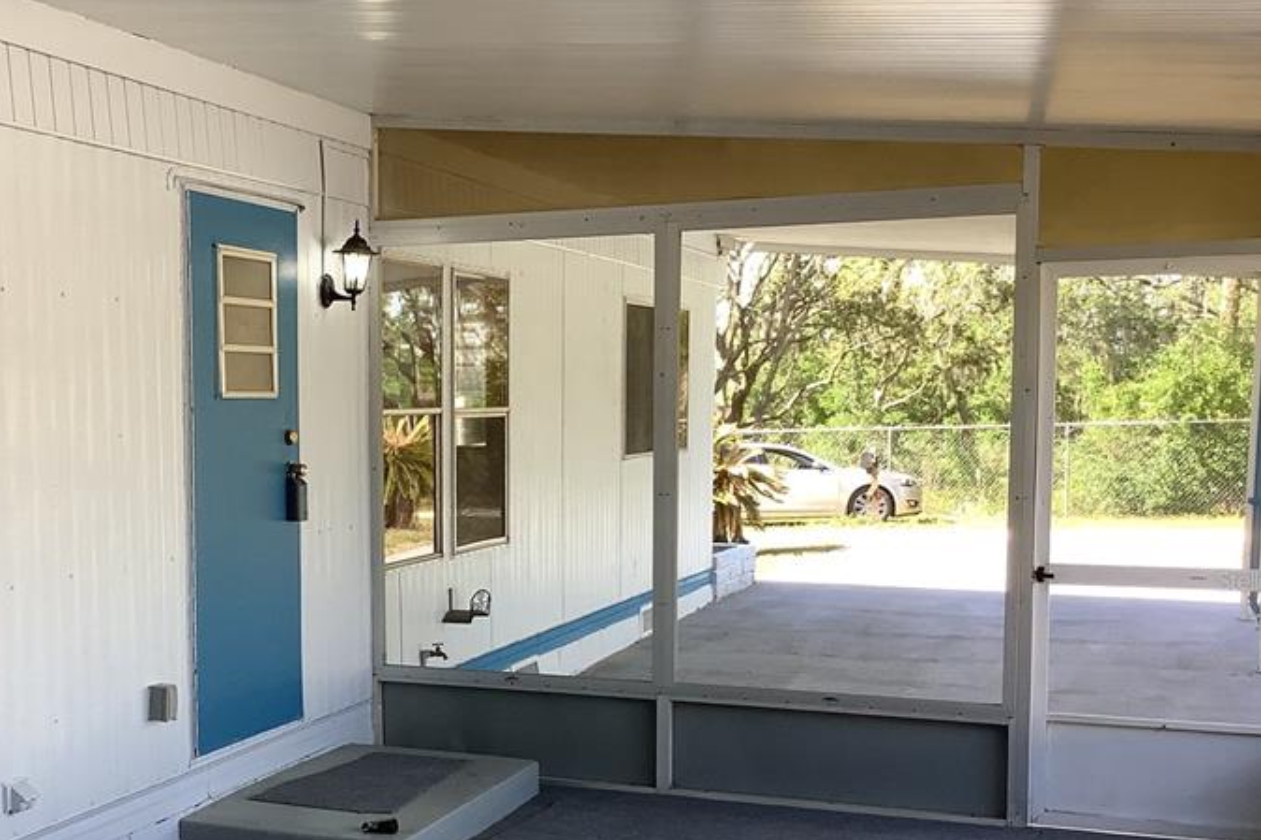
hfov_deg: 39.6
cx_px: 372
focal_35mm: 49
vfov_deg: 27.3
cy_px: 580
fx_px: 1716
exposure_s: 1/120
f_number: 2.4
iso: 40
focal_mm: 3.3
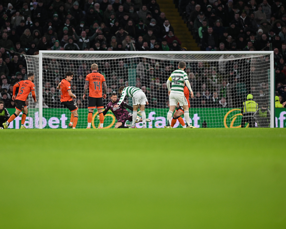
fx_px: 3818
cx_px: 124
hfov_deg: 4.3
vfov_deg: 3.4
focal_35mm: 451
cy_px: 114
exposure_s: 1/1000
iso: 800
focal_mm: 400
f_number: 2.8
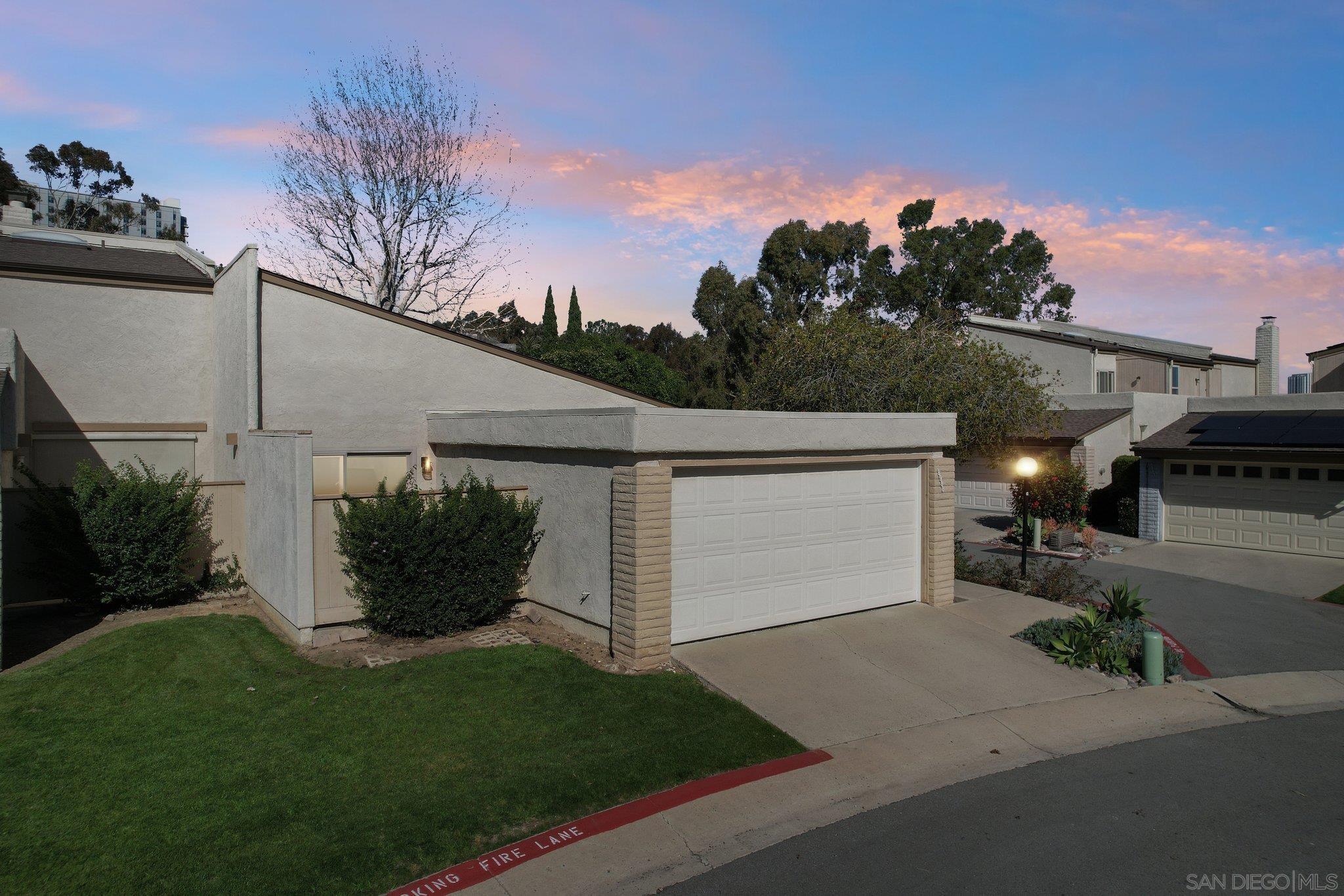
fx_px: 821
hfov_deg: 78.6
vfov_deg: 57.2
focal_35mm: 22
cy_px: 448
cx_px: 672
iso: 150
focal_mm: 8.4
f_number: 2.8
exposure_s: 1/4000
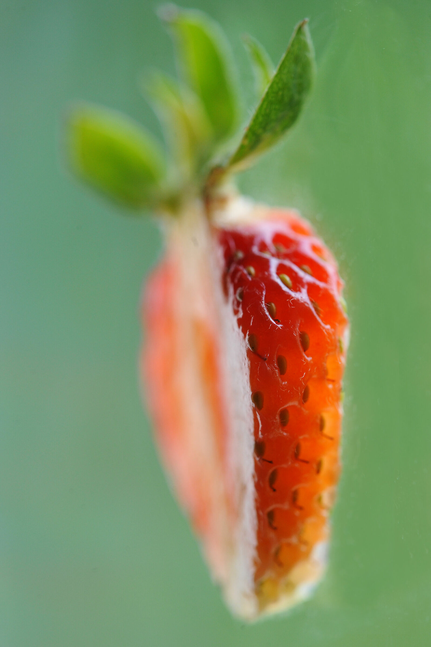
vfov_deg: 11.4
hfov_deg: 7.6
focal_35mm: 180
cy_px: 324
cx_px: 216
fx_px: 3236
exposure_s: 1/500
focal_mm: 180
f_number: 8
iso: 1250
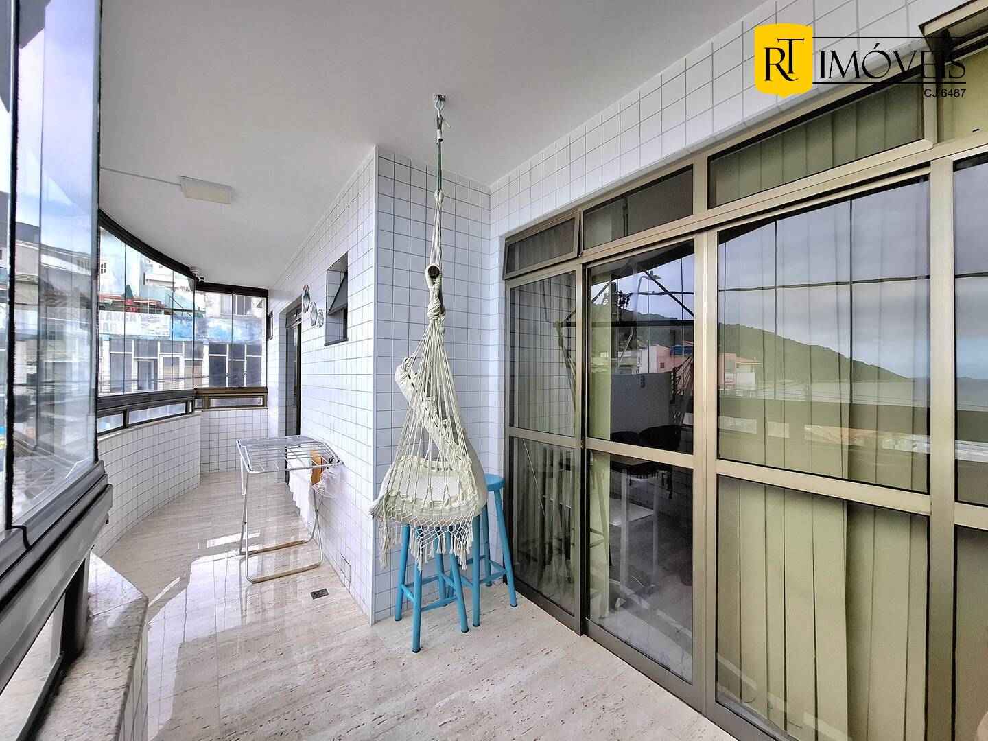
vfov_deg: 89.9
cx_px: 494
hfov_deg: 106.2
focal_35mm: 13
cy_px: 370
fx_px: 371
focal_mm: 1.74
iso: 40
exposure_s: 1/135
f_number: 2.2
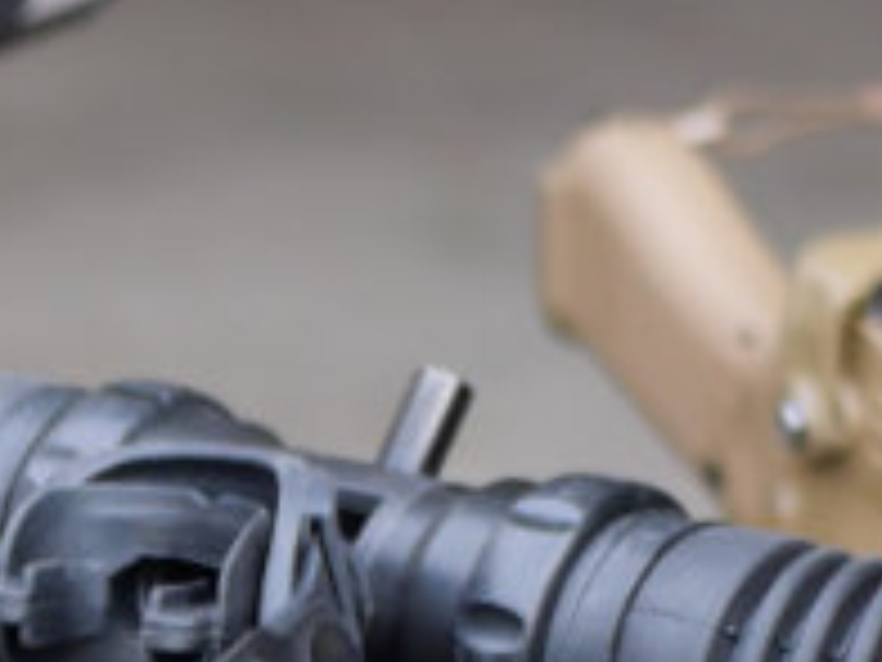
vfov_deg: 5.7
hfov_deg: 7.4
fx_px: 6497
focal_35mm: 255
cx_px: -904
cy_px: 1333
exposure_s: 1/1000
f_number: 1.7
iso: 640
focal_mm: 25
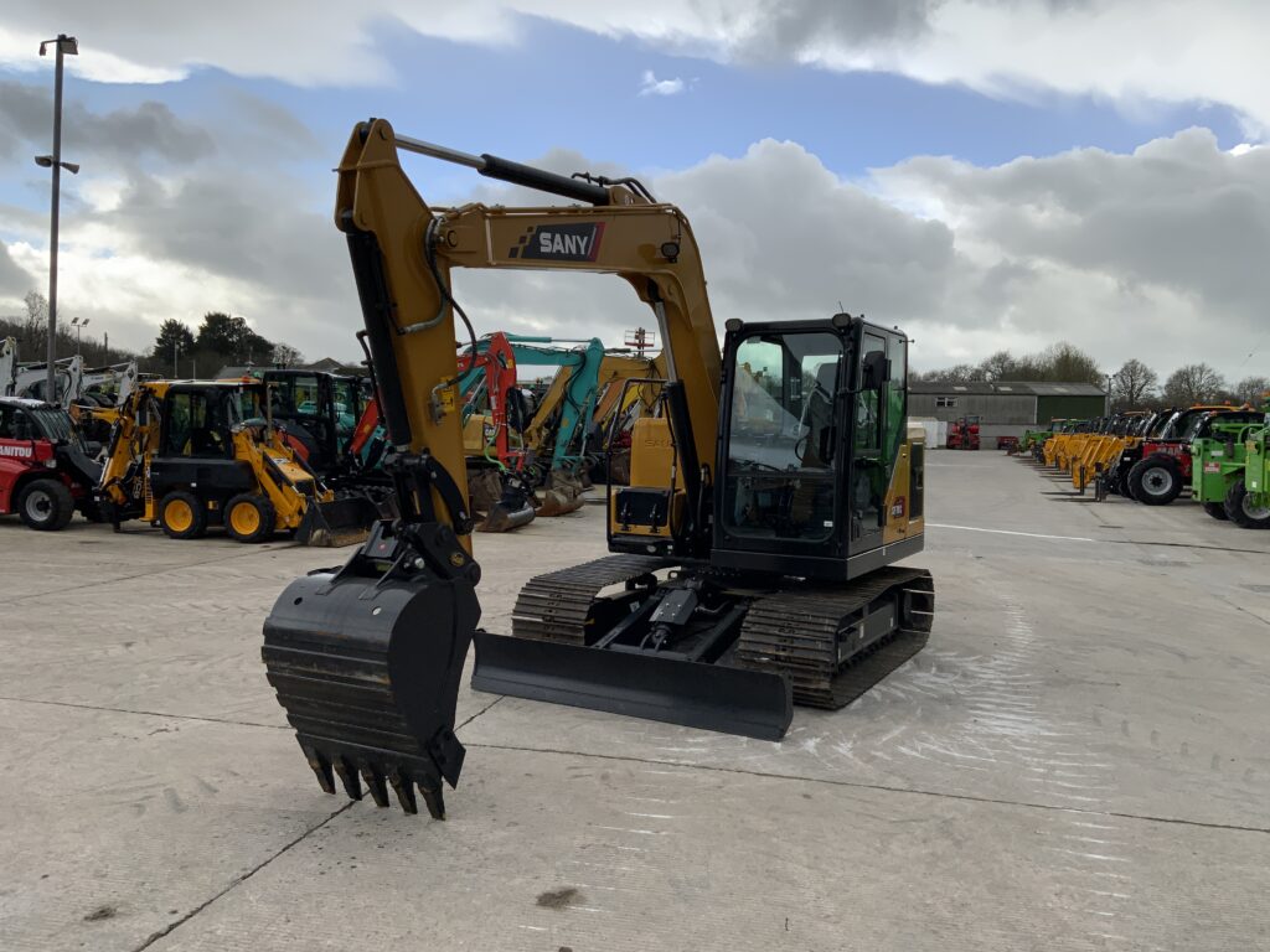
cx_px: 635
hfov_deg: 61.7
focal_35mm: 29
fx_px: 1064
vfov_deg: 48.2
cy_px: 476
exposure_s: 1/1121
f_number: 1.8
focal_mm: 3
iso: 16
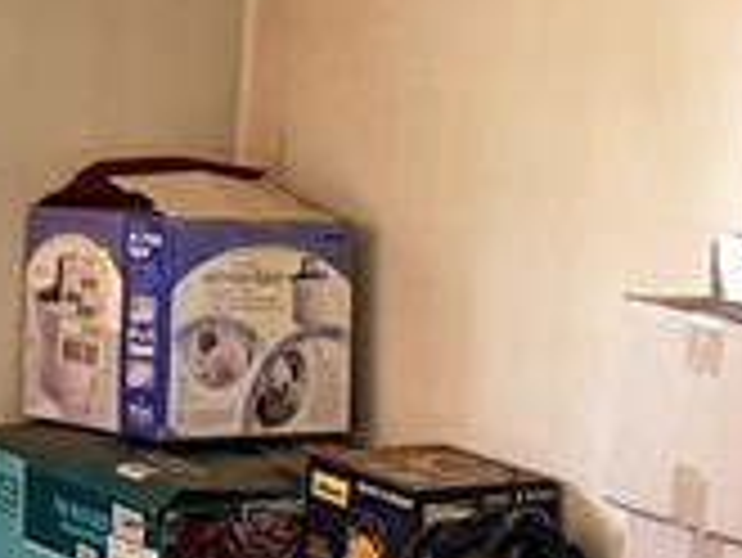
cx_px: -135
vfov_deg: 9.9
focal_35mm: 149
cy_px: -18
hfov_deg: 12.9
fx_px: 3196
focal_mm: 6.76
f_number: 1.78
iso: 250
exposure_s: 1/60
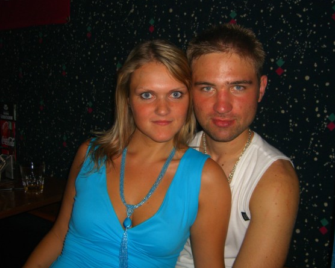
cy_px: 133
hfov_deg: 45.8
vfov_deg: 37.3
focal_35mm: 40
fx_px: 397
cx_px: 180
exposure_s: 1/60
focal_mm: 7.9
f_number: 2.8
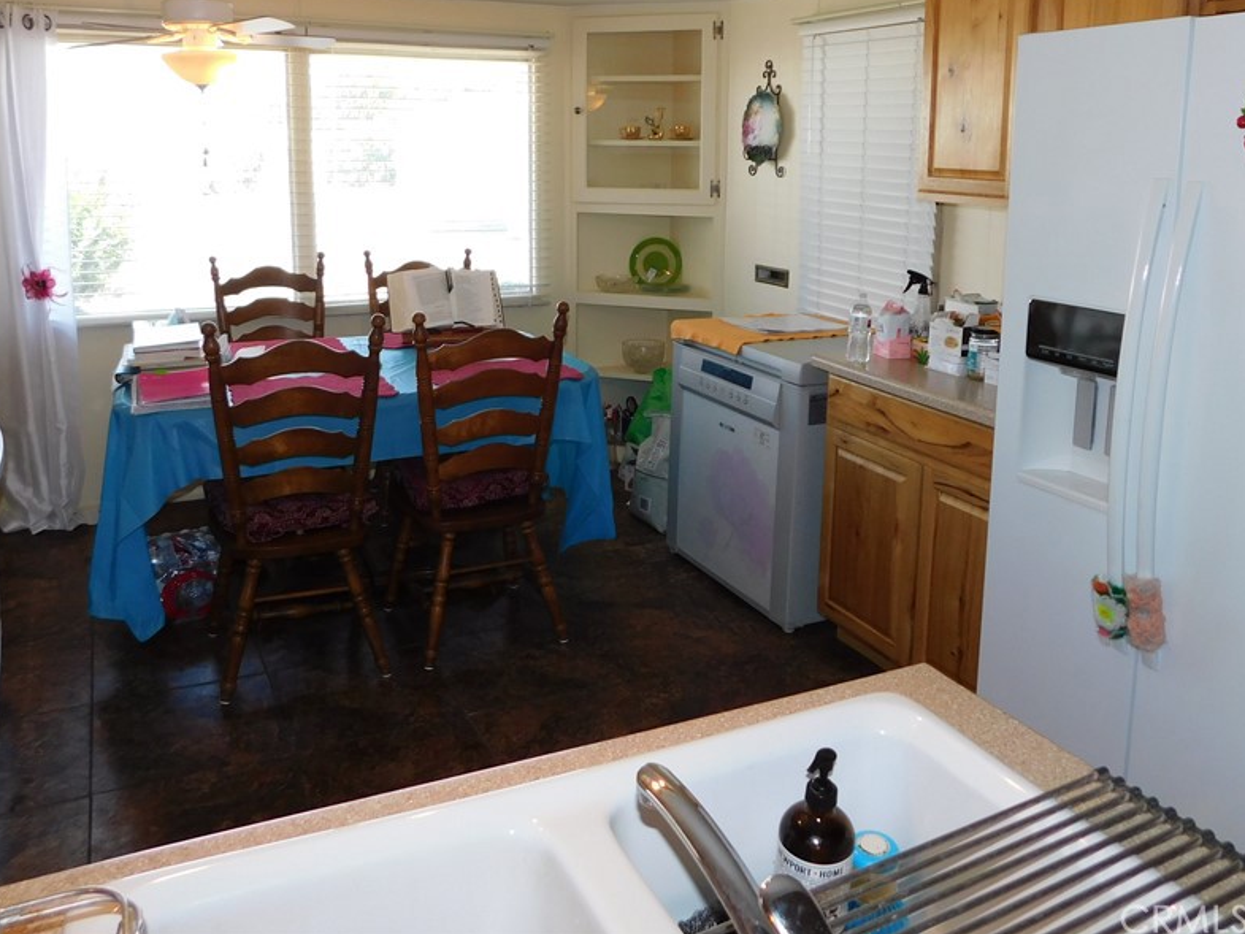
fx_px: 1079
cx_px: 617
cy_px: 333
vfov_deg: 46.3
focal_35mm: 30
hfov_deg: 60.0
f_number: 3
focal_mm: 4
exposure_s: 1/80
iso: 125
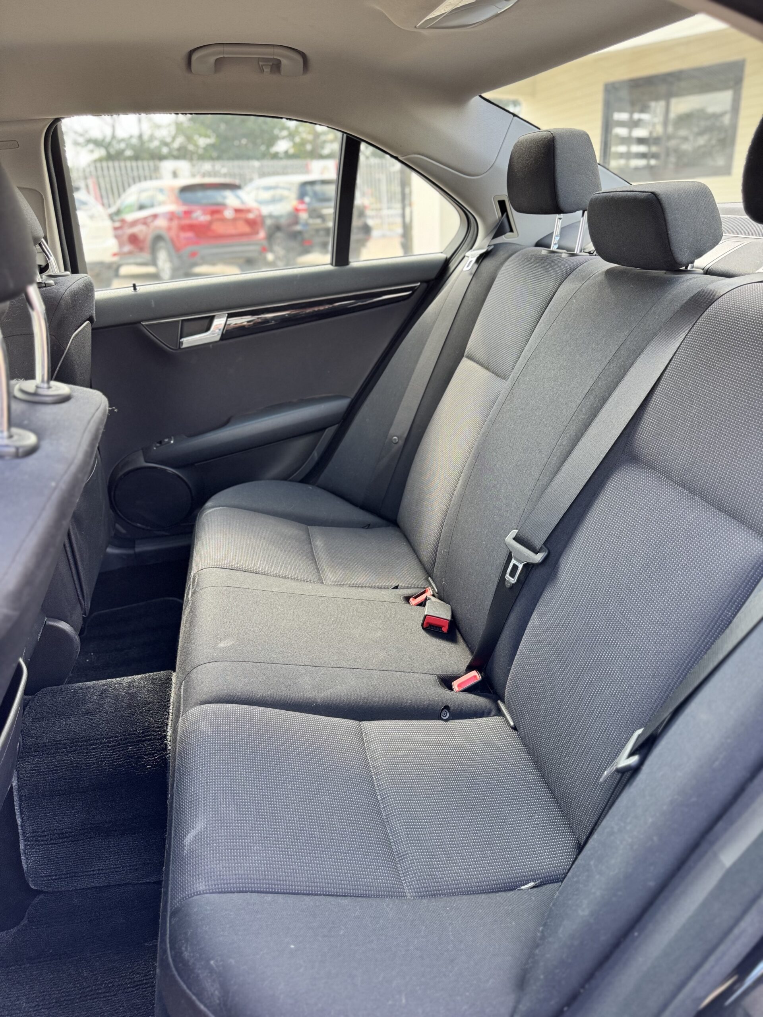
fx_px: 705
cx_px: 382
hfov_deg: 56.8
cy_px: 508
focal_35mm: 24
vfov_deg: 71.6
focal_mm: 6.76
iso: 100
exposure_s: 1/121
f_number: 1.78
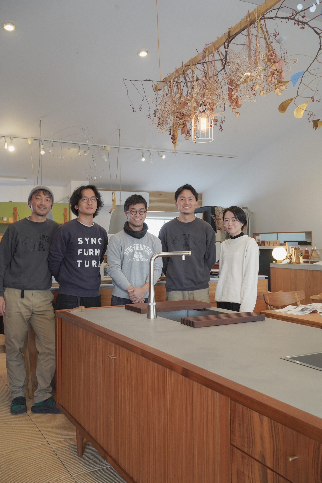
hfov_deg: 37.9
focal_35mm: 35
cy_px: 242
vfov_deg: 54.4
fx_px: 469
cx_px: 161
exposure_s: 1/40
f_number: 9
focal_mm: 35
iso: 1250
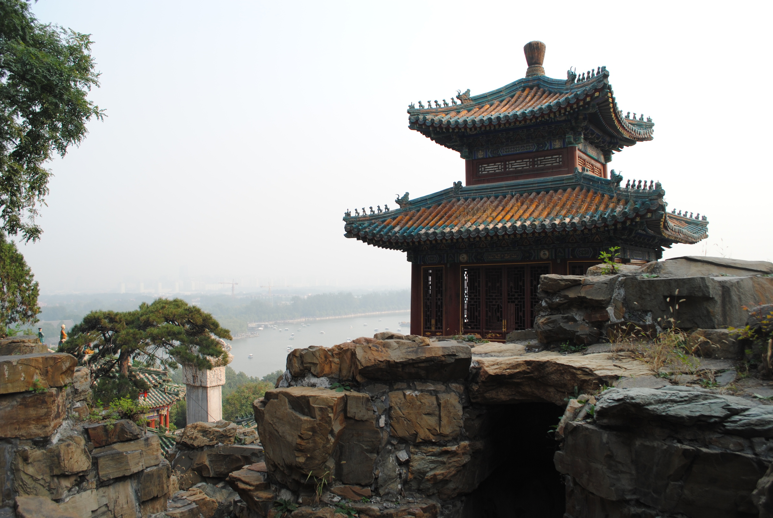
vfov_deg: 48.1
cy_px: 259
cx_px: 386
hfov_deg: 67.3
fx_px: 580
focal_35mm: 27
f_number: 6.3
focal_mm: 18
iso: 100
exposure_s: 1/160
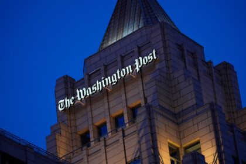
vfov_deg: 6.9
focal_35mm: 200
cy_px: 82
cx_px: 123
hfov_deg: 10.3
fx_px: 1367
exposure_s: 1/200
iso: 1000
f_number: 2.8
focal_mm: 200
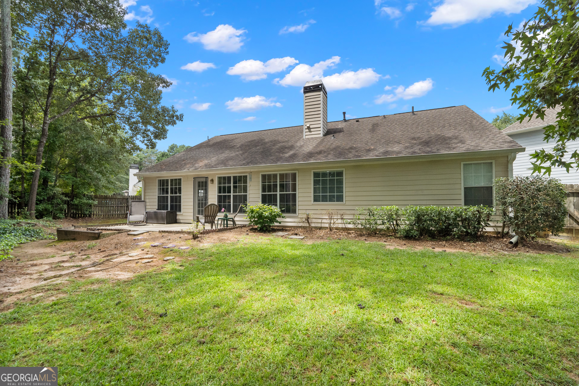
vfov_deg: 73.8
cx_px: 290
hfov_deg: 96.7
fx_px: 257
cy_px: 193
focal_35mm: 16
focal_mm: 16
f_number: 6.3
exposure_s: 1/1250
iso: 1250
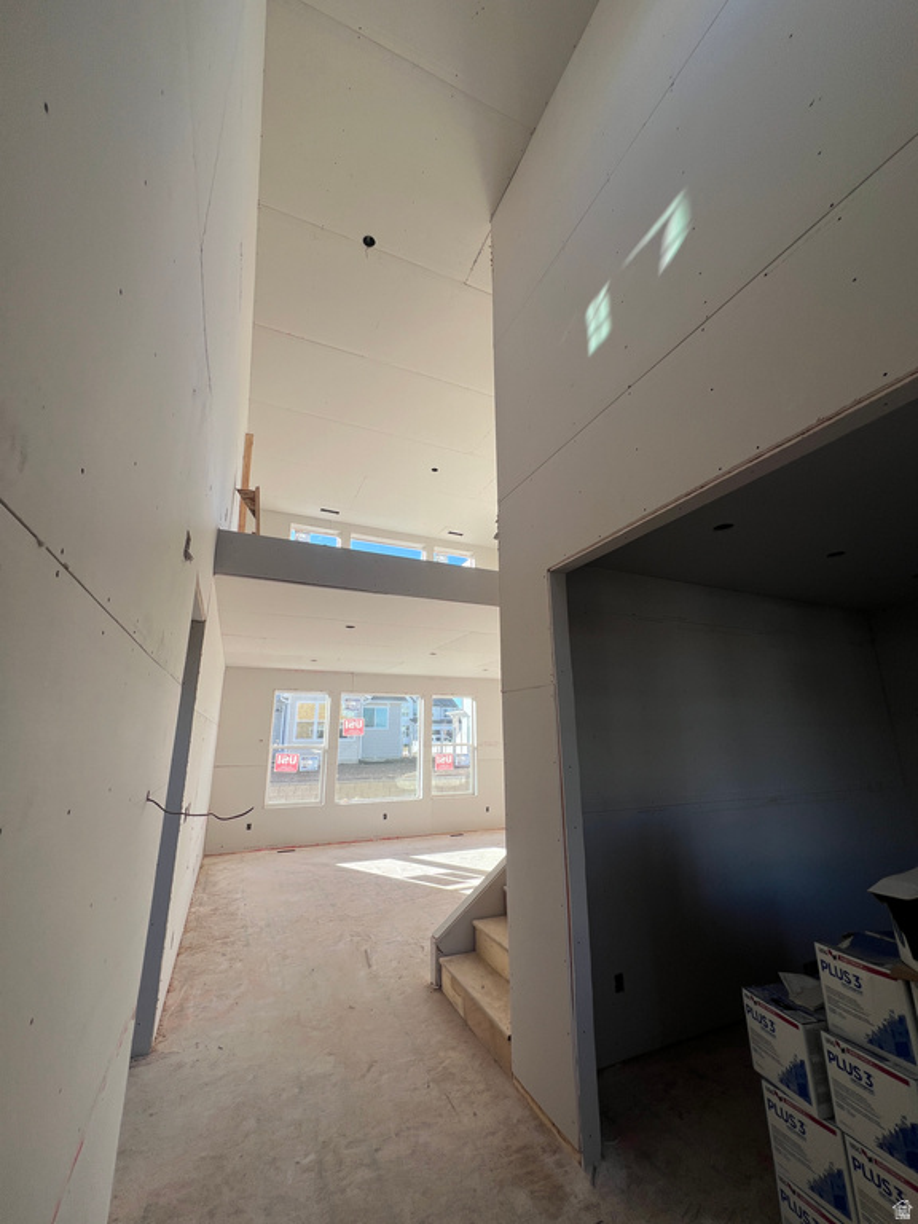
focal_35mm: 13
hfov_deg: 89.9
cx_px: 459
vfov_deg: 106.2
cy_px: 612
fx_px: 460
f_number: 1.8
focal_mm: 1.57
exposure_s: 1/295
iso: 32
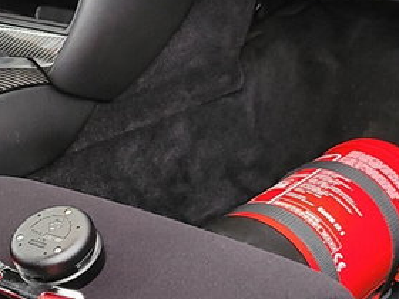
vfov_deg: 15.6
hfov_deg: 20.6
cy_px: 128
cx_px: 144
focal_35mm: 95
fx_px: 1095
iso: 400
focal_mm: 5.4
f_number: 1.8
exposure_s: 1/30
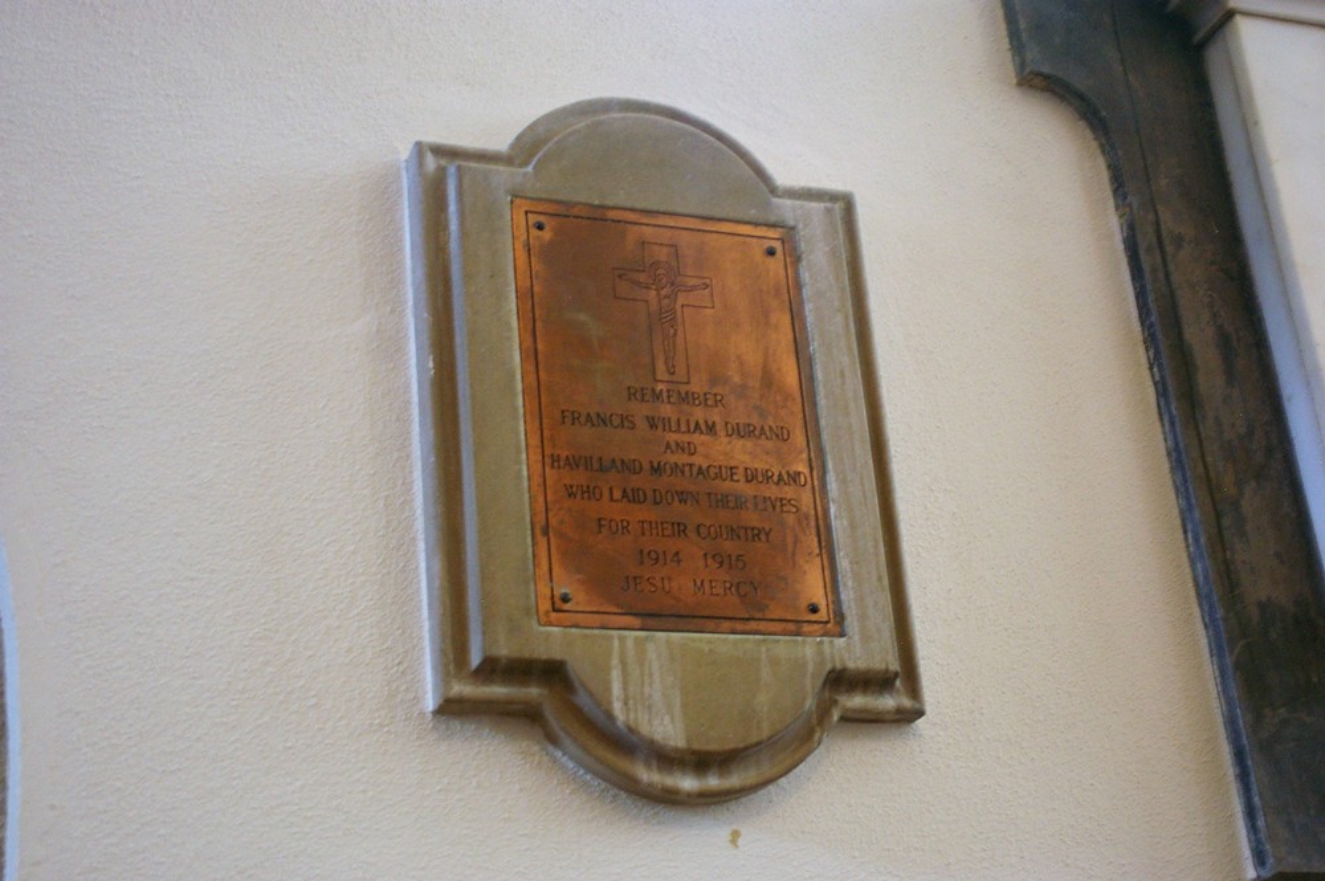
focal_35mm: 57
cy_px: 440
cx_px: 662
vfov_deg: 23.7
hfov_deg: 35.1
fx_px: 2096
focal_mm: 38
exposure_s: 1/10
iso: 800
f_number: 4
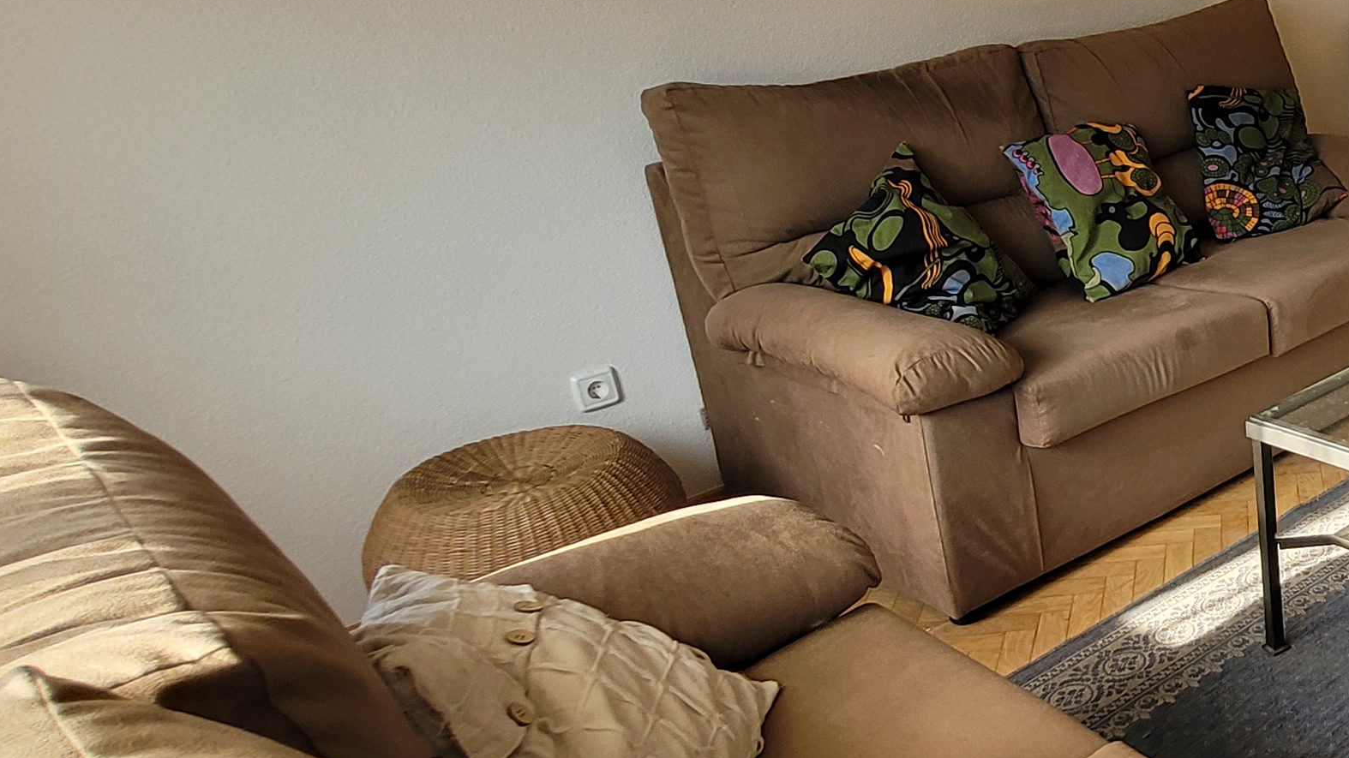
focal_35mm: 36
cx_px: 1424
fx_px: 1288
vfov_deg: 32.8
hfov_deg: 44.6
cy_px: 422
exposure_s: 1/100
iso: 50
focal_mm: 1.74
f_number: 2.2
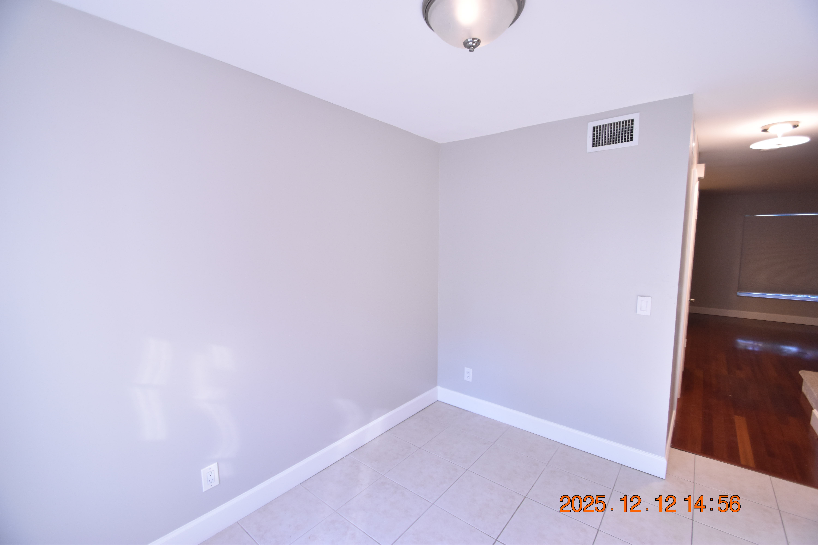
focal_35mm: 15
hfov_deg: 100.4
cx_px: 409
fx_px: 341
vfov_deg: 77.3
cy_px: 272
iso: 800
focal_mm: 10
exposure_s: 1/60
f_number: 3.5
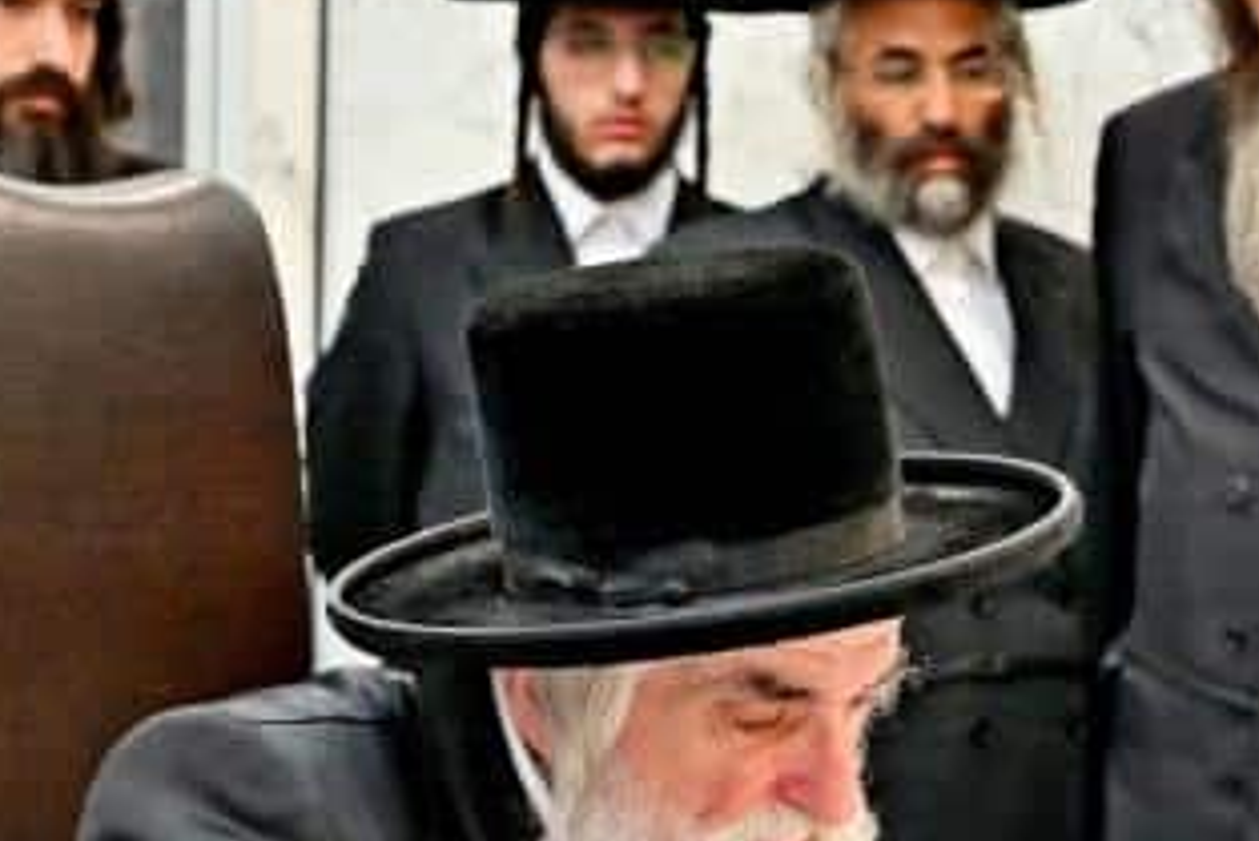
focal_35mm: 110
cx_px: 1002
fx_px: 3836
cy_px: 803
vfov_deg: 12.4
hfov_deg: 18.5
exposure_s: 1/125
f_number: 4
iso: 1000
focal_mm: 33.5
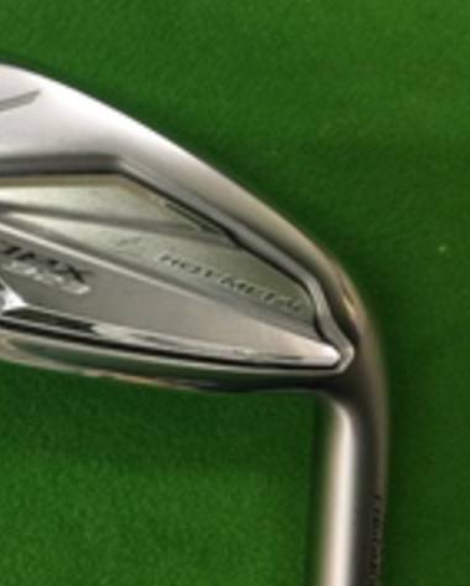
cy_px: 297
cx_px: 78
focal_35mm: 41
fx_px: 712
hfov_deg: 35.1
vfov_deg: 44.8
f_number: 2.4
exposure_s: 1/30
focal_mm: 3.3
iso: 64
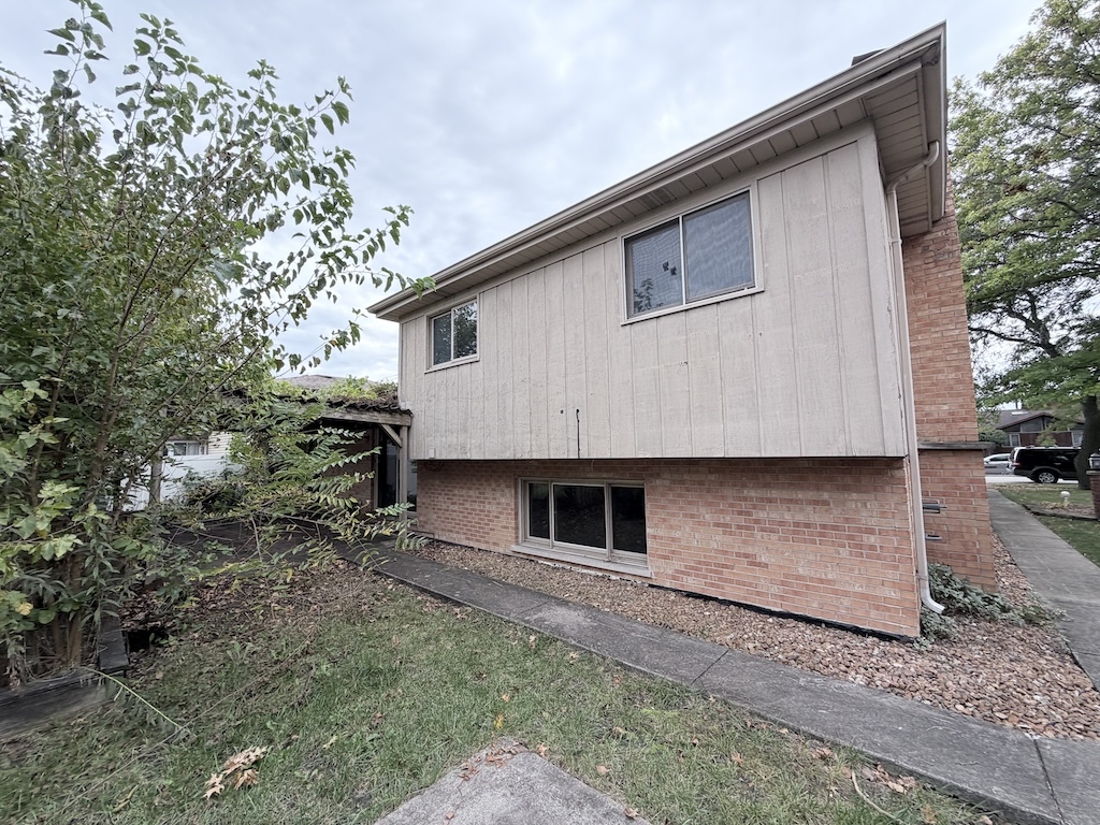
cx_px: 550
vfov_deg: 85.7
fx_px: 445
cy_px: 412
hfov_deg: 102.1
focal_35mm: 14
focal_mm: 2.22
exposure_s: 1/531
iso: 40
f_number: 2.2
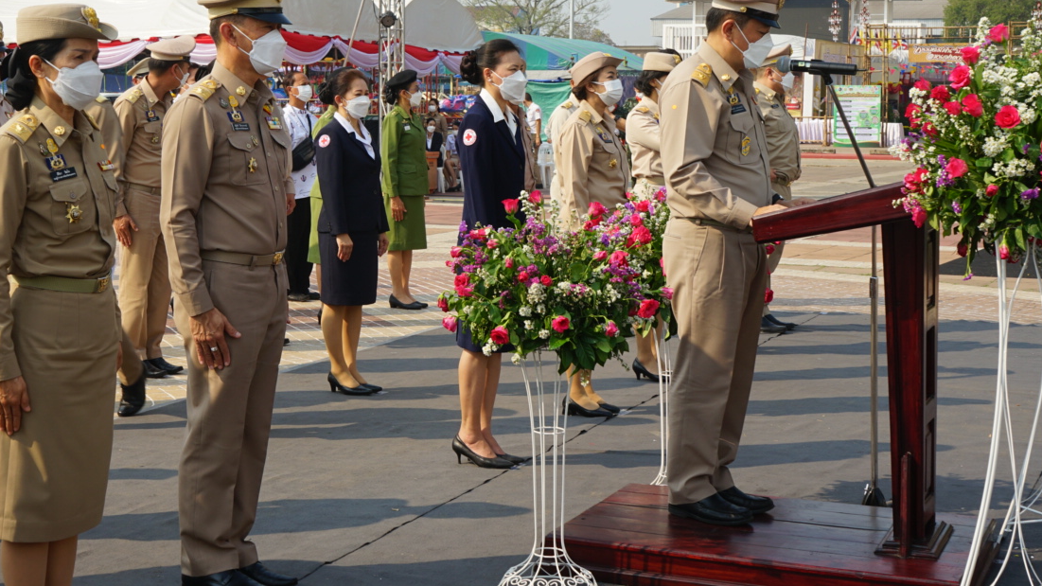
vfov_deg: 19.9
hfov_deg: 34.8
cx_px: 430
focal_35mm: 60
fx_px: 1658
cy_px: 175
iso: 100
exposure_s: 1/80
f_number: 13
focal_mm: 39
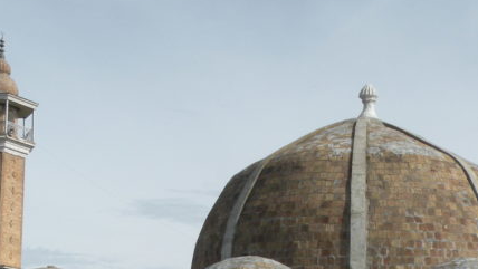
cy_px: 340
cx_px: 316
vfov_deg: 13.6
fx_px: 1090
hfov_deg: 24.6
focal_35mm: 86
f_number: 7.1
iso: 64
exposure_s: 1/260
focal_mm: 5.8
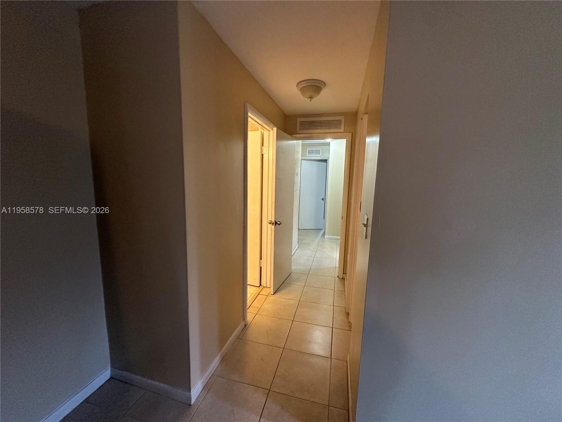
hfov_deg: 102.1
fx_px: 227
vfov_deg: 85.7
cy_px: 211
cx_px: 281
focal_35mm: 14
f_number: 2.2
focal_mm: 2.22
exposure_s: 1/60
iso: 250
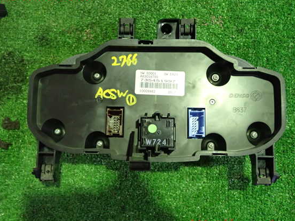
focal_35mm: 35
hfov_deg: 52.6
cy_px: 111
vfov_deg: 40.7
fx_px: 298
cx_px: 152
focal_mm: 5.79
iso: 800
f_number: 2.4
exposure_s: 1/30
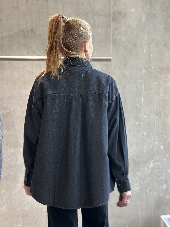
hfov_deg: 30.3
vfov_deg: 39.7
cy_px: 114
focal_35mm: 48
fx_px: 314
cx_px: 85
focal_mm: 6.86
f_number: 1.78
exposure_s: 1/100
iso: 200
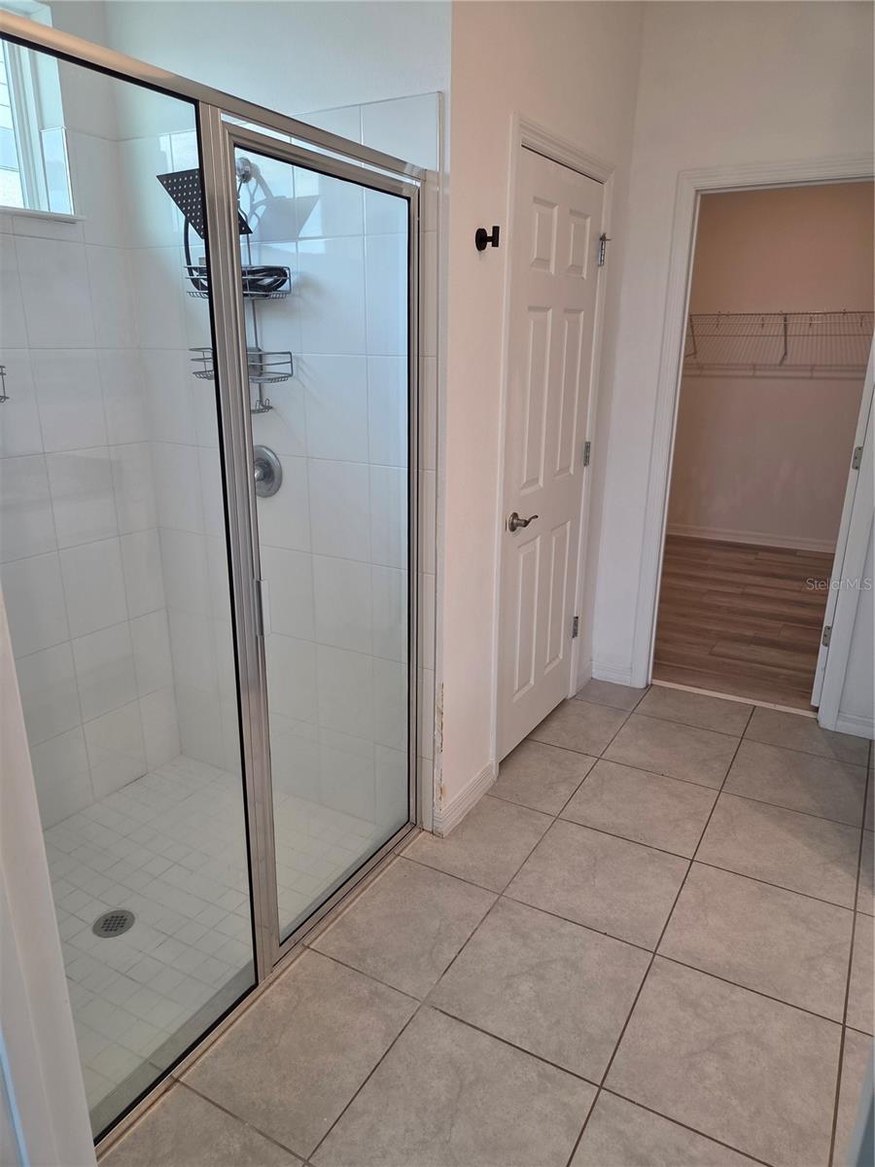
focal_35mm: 23
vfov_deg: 73.9
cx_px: 438
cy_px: 584
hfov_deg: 58.9
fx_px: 775
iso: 125
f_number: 1.8
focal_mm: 5.4
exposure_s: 1/120
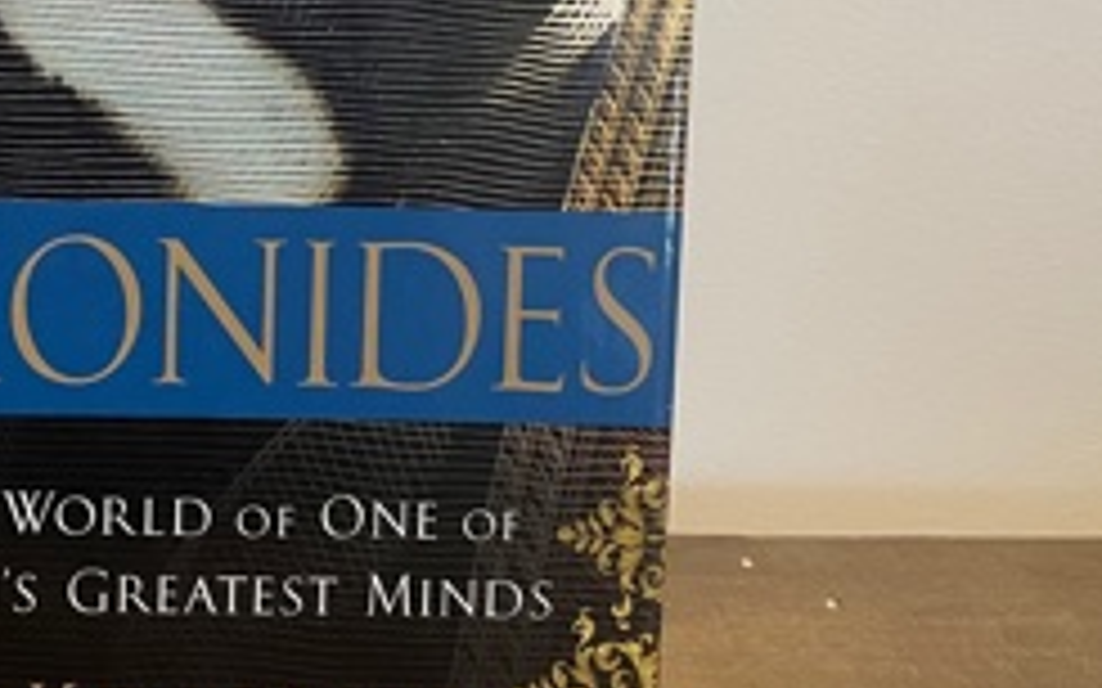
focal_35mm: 72
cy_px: -112
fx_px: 2162
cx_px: 54
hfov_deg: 27.3
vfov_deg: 17.3
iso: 160
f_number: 1.6
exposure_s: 1/60
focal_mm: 4.2
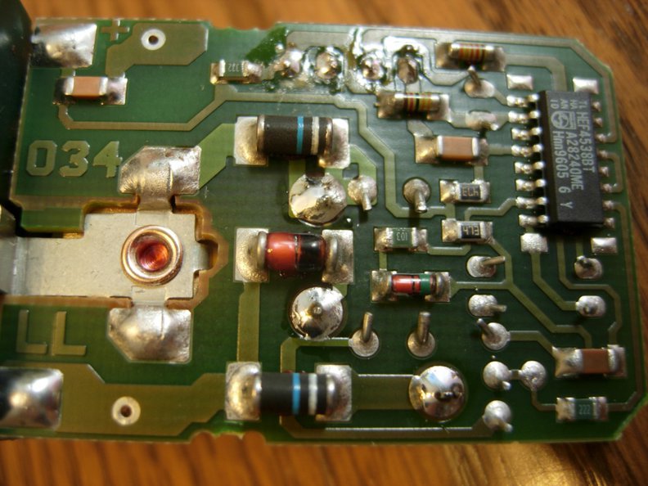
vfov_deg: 39.7
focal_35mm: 36
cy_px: 243
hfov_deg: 51.4
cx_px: 324
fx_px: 674
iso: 50
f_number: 2.7
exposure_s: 1/16.9
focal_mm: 7.5
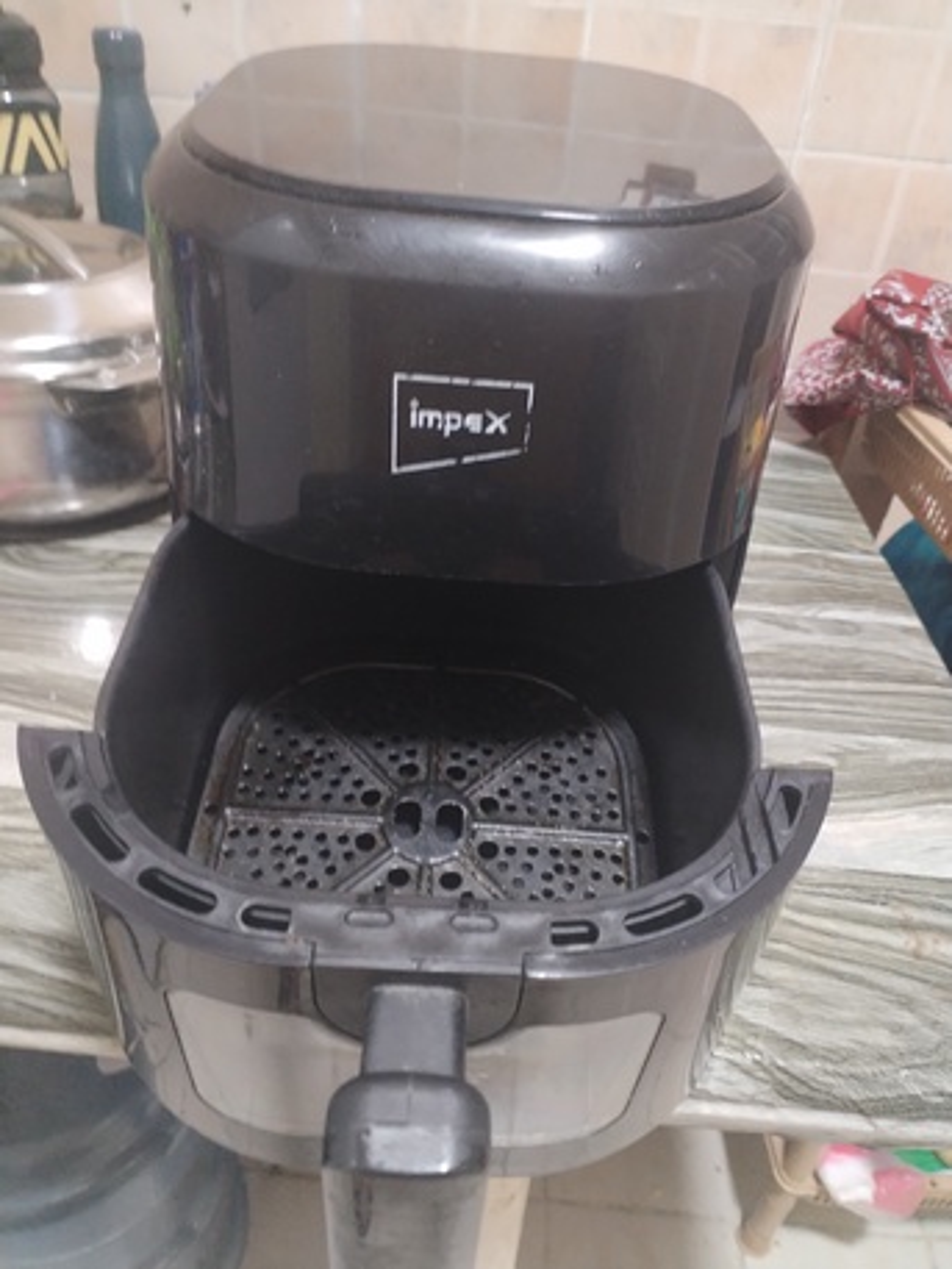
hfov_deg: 53.1
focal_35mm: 26
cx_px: 476
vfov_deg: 67.3
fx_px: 953
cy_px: 634
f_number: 1.8
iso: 1499
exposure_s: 1/16.7
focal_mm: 4.75
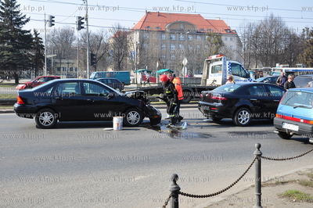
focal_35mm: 48
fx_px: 417
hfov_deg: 41.1
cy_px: 104
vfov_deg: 28.0
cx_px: 156
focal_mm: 32
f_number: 8
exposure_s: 1/250
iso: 200
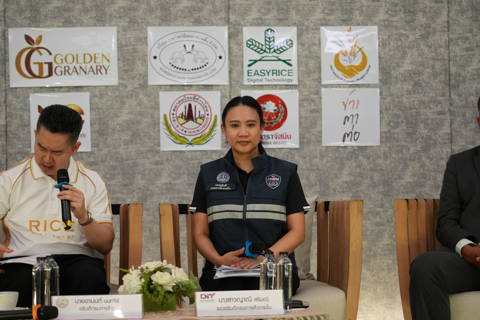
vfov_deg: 13.0
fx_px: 1400
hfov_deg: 19.5
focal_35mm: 105
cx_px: 240
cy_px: 160
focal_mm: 105
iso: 2000
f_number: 4
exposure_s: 1/125
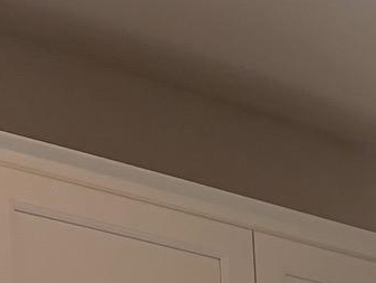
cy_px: 840
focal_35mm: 158
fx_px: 1717
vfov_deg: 8.1
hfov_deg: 10.5
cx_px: 952
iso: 64
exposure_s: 1/654
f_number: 1.6
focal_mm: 5.96
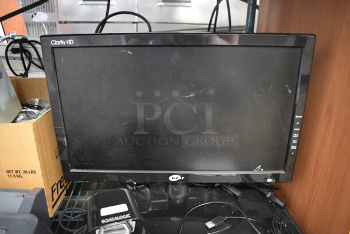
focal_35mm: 27
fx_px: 263
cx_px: 175
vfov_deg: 48.0
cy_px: 117
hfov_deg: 67.3
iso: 3200
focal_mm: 18
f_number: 3.5
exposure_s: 1/30
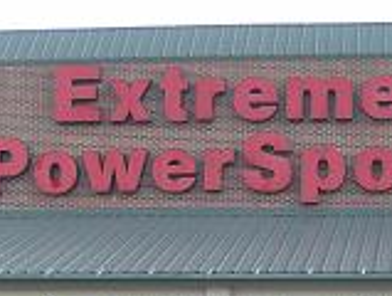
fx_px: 1248
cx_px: 308
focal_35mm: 110
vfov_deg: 13.2
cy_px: 331
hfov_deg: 17.7
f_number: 3.1
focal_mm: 7.7
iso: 100
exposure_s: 1/175
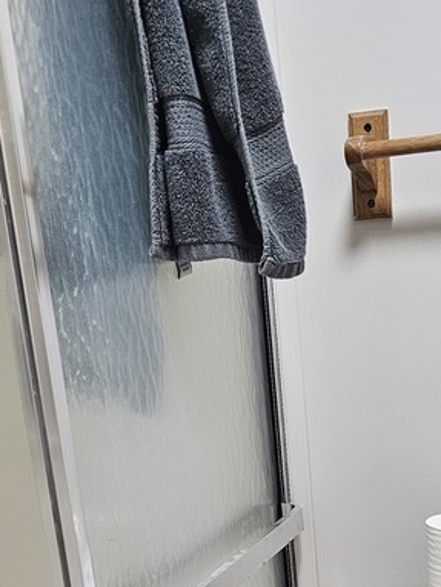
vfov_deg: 27.3
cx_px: 300
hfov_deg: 22.5
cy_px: 647
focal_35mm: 65
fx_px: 1103
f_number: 1.7
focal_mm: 6.3
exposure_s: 1/120
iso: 160
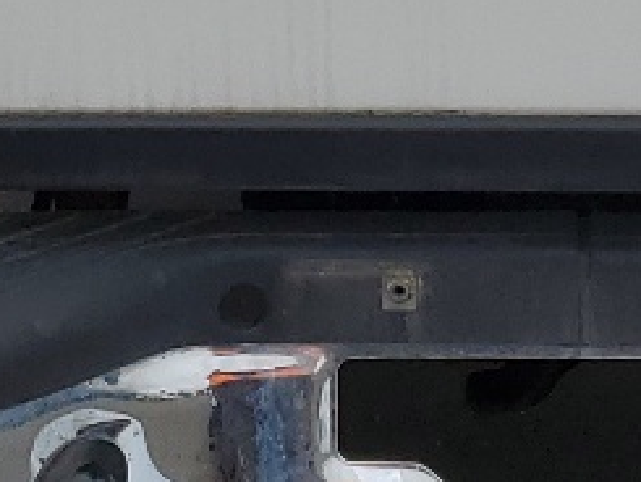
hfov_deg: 11.6
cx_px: 563
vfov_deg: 8.5
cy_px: -330
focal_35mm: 170
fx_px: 3150
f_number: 1.5
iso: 50
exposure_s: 1/2000
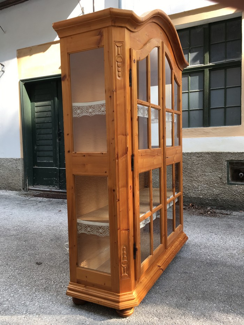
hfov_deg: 48.2
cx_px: 122
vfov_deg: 61.7
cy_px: 162
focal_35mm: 29
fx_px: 272
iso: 25
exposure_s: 1/175
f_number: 2.2
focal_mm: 4.15
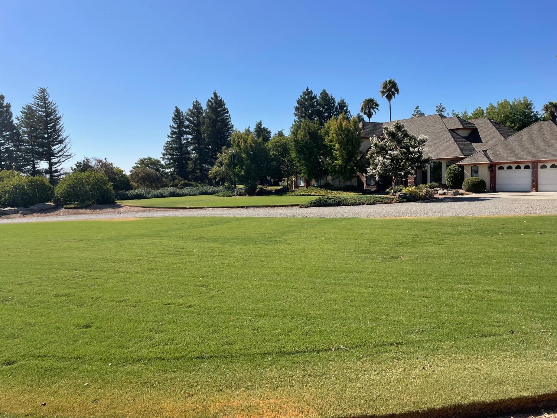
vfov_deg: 53.1
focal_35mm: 26
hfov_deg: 67.3
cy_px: 209
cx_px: 278
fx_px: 418
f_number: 1.6
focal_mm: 4.2
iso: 32
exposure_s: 1/3861
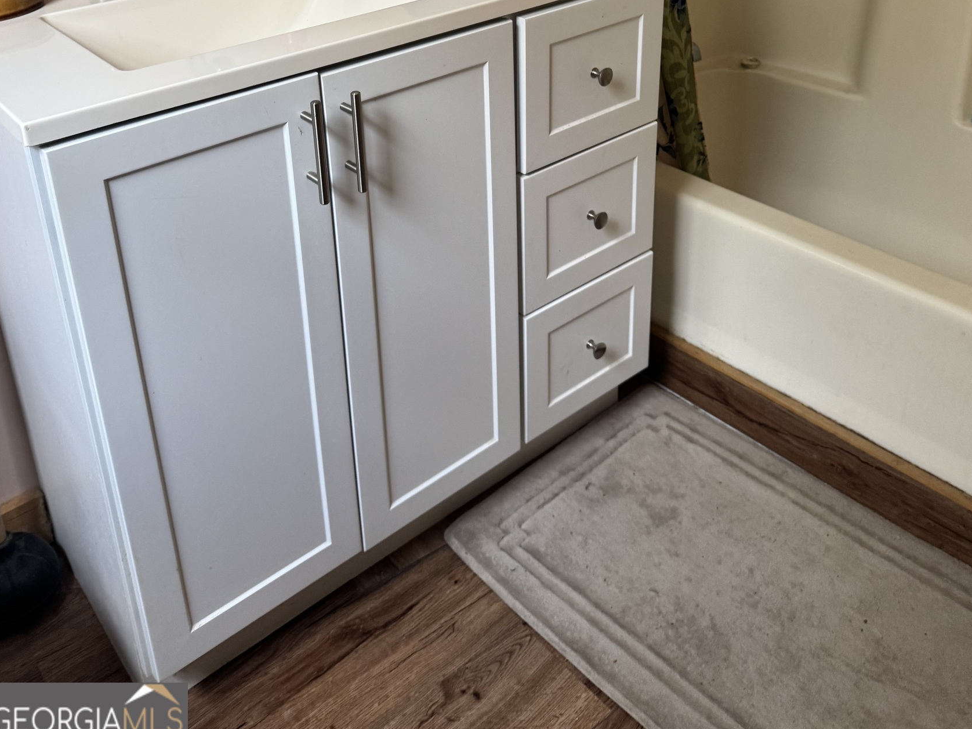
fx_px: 927
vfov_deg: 40.0
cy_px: 81
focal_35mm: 33
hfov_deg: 55.4
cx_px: 489
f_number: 1.78
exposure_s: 1/60
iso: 250
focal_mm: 6.76
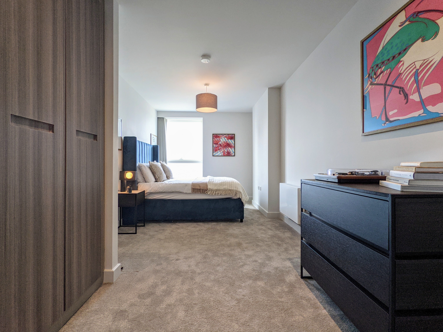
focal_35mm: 16
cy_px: 166
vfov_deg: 78.1
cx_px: 222
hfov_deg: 94.5
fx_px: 205
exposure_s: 1/100
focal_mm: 2.22
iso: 112
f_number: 2.2
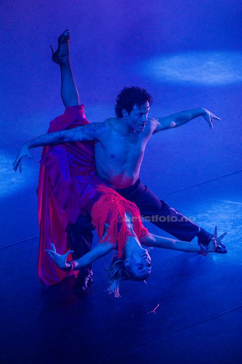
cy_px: 182
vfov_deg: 12.5
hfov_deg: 8.3
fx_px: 1666
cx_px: 121
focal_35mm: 165
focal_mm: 165
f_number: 2.8
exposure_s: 1/640
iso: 2500
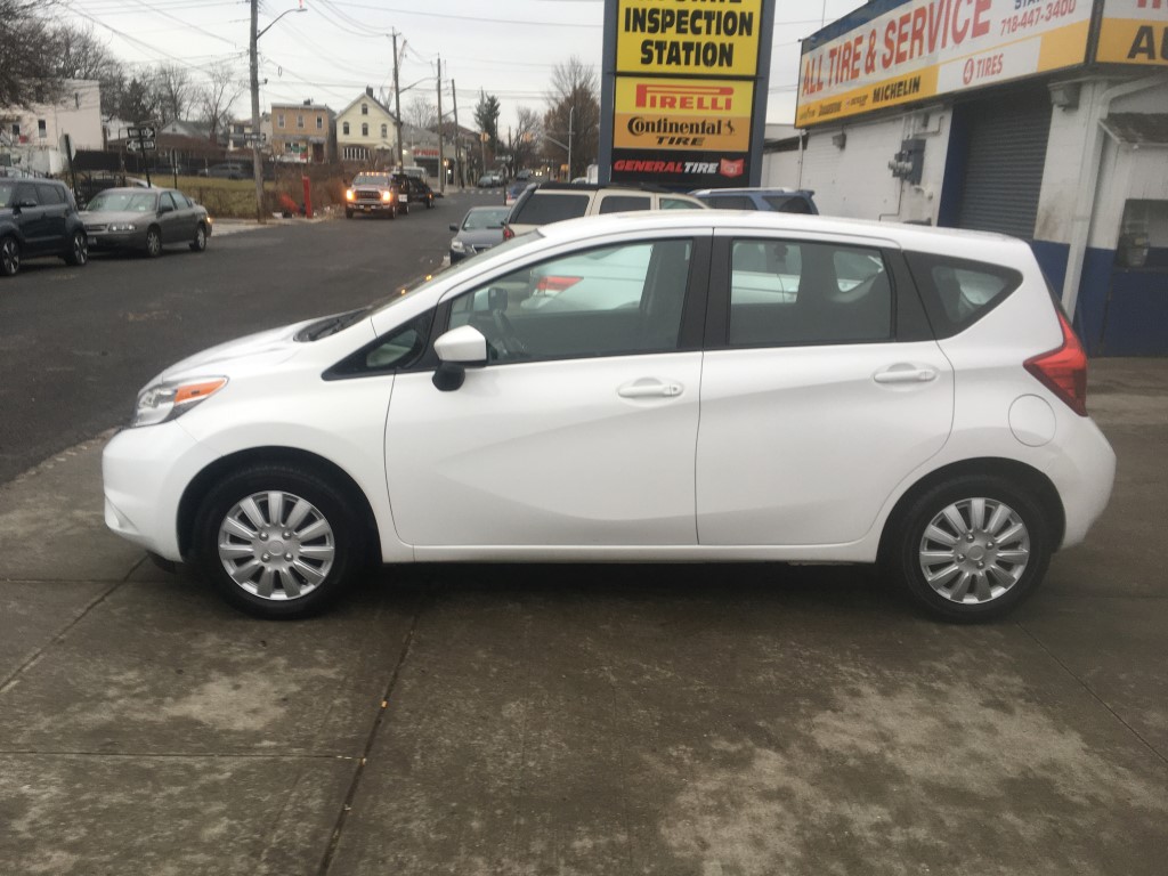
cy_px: 438
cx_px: 584
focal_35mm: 29
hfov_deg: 61.7
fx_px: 979
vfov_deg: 48.2
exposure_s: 1/120
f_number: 2.2
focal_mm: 4.15
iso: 32
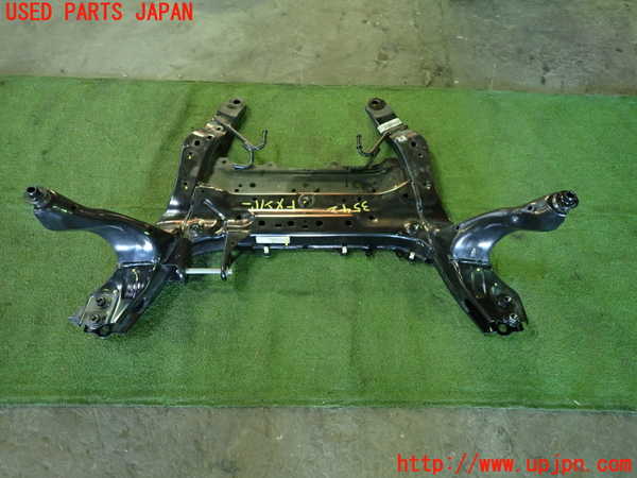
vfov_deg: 54.9
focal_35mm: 25
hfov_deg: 69.4
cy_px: 239
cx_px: 318
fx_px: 460
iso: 500
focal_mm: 4.5
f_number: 2
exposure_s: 1/30
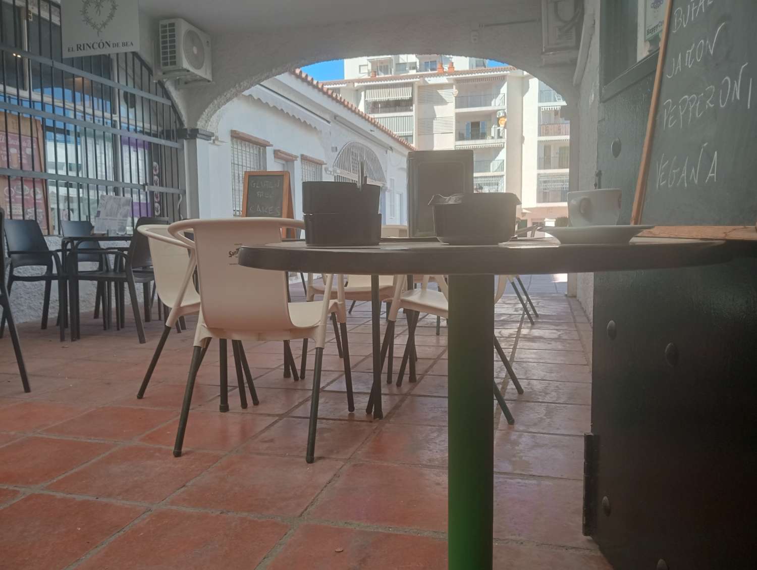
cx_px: 378
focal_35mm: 28
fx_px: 613
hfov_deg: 63.4
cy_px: 285
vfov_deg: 49.8
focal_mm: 3.98
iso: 100
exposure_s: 1/350
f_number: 1.8
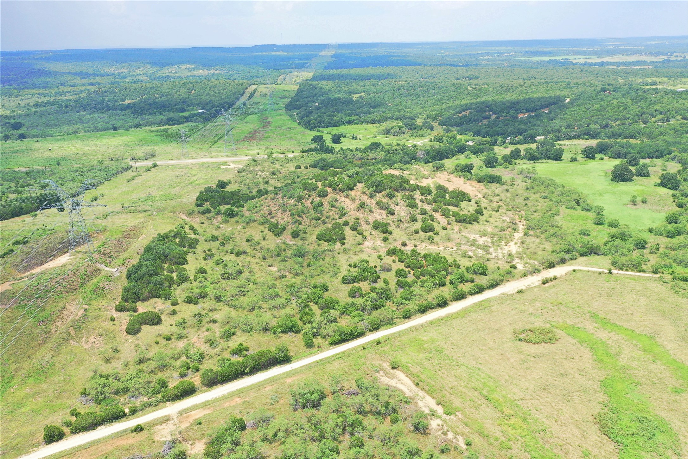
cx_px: 344
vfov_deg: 46.4
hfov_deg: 65.5
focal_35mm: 28
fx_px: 535
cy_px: 230
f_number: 5.6
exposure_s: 1/320
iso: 100
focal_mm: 10.26
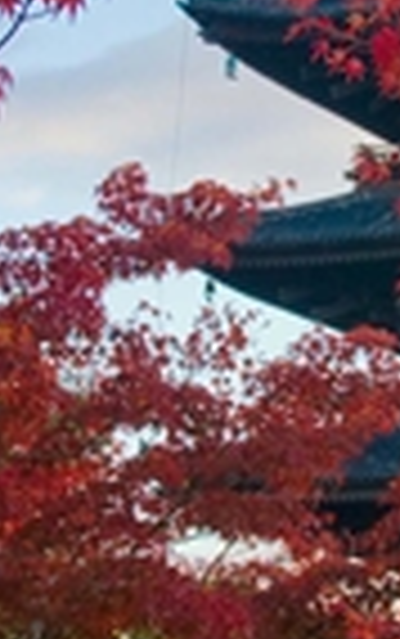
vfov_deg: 10.1
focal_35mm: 207
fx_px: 3603
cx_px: 310
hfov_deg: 6.3
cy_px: 160
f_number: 5.6
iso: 200
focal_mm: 24
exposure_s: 1/125
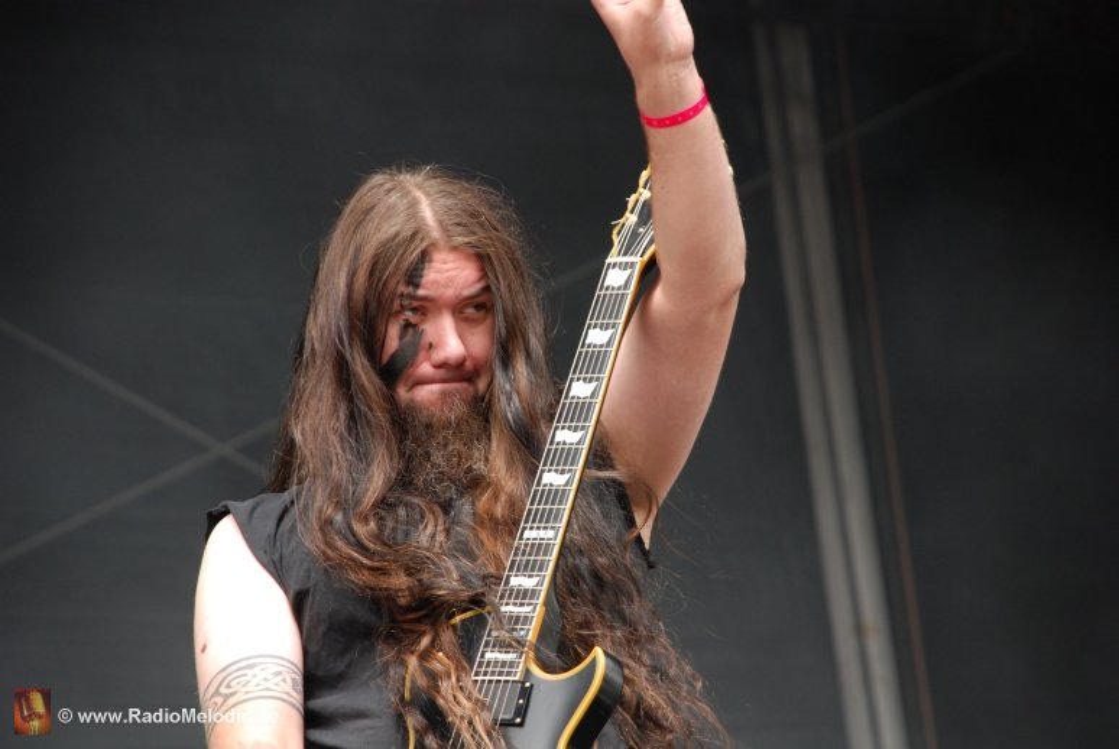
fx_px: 6301
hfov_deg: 10.1
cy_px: 374
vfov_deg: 6.8
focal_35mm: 202
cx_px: 560
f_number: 5.6
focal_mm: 135
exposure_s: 1/125
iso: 360
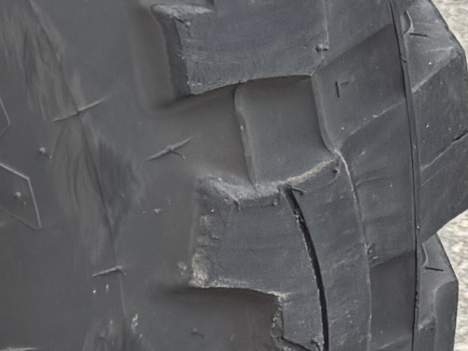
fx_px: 2393
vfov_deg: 8.3
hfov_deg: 9.0
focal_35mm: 177
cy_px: 437
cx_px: -966
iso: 64
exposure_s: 1/236
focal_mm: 6.76
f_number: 1.78
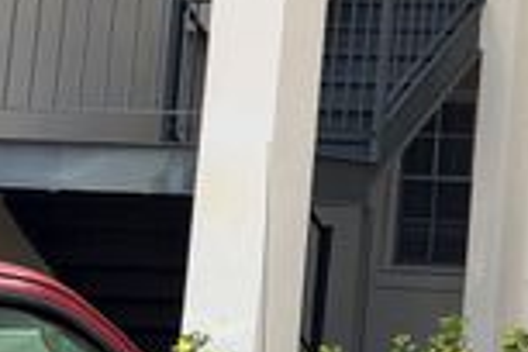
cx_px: 797
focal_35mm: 163
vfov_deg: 8.3
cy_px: -95
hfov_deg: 12.0
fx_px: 2390
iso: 100
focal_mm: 6.76
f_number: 1.78
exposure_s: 1/3226
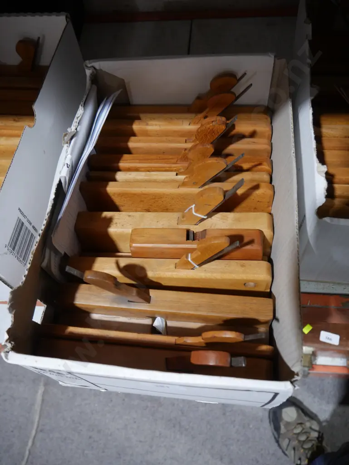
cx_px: 174
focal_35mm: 28
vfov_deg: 63.4
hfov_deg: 49.8
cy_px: 232
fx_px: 376
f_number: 3.5
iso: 500
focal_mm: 14
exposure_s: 1/60
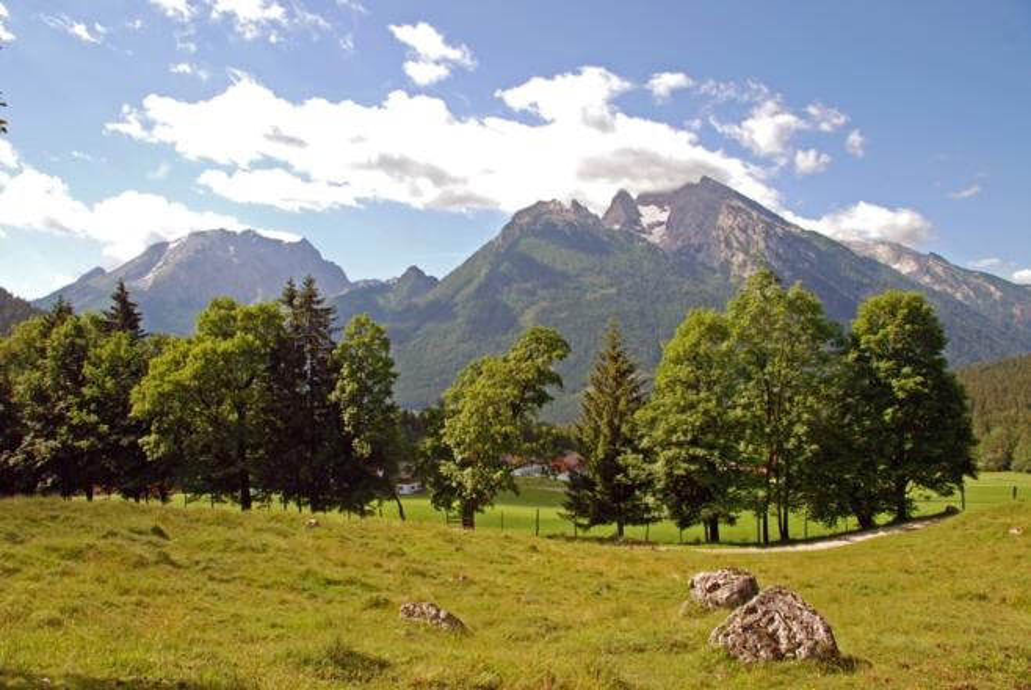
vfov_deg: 48.0
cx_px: 516
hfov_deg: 67.3
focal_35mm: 27
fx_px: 774
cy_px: 345
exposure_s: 1/125
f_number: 6.3
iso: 125
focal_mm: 18
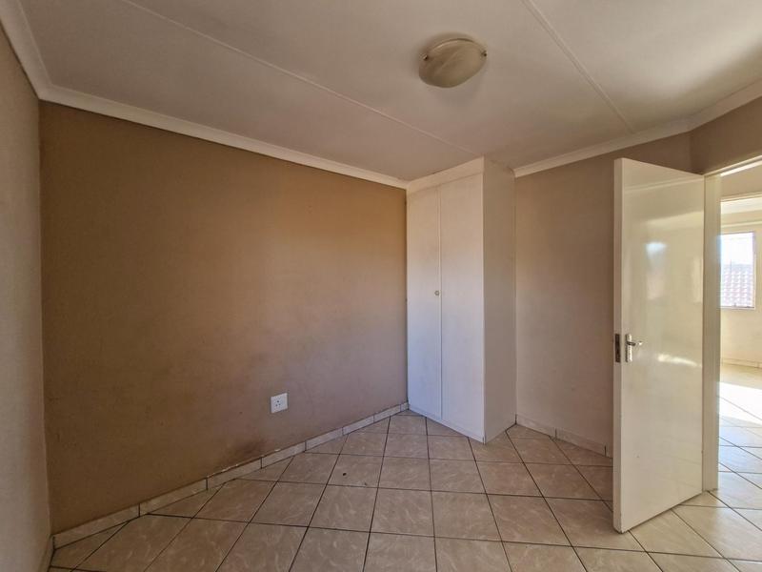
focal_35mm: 13
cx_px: 381
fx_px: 286
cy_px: 286
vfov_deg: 89.9
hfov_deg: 106.2
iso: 80
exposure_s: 1/50
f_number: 2.2
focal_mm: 1.74
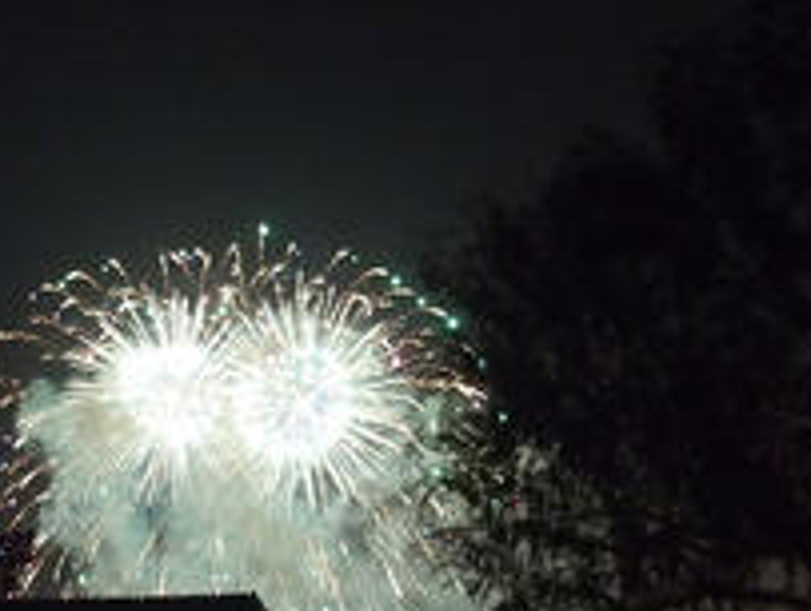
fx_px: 1455
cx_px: 108
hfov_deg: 30.0
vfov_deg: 23.7
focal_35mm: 62
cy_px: 351
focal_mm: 6
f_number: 2.8
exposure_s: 1/8
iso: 1600
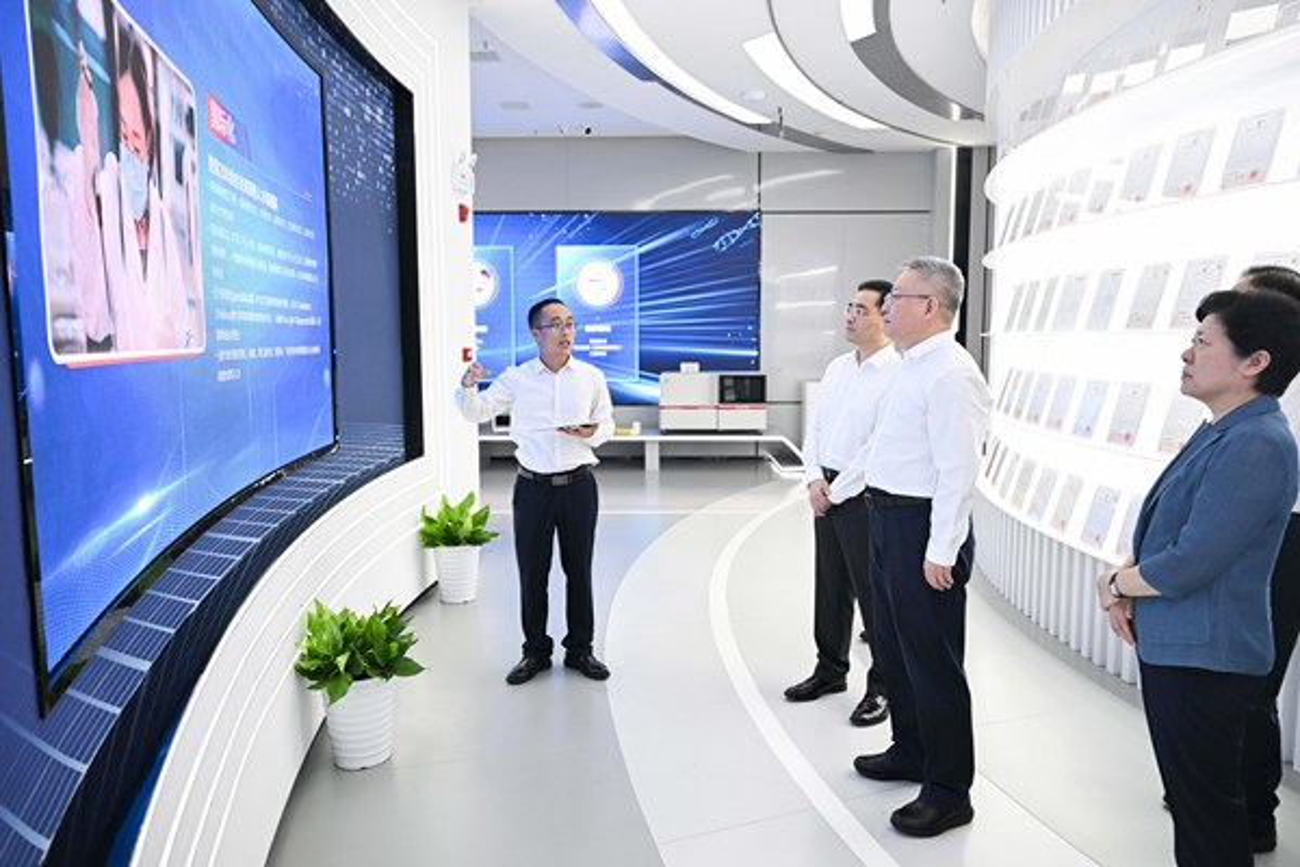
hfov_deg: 70.4
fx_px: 921
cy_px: 434
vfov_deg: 50.4
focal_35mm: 26
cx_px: 650
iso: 1250
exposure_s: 1/250
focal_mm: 25.5
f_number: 3.5
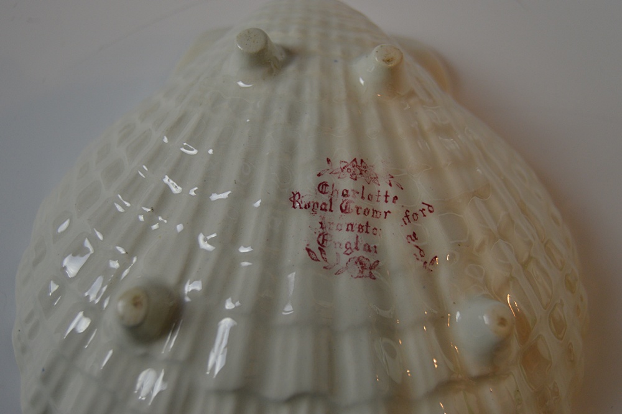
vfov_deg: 29.8
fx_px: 777
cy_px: 207
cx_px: 311
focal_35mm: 45
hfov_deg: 43.6
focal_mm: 30
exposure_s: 1/60
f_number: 4.2
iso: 500
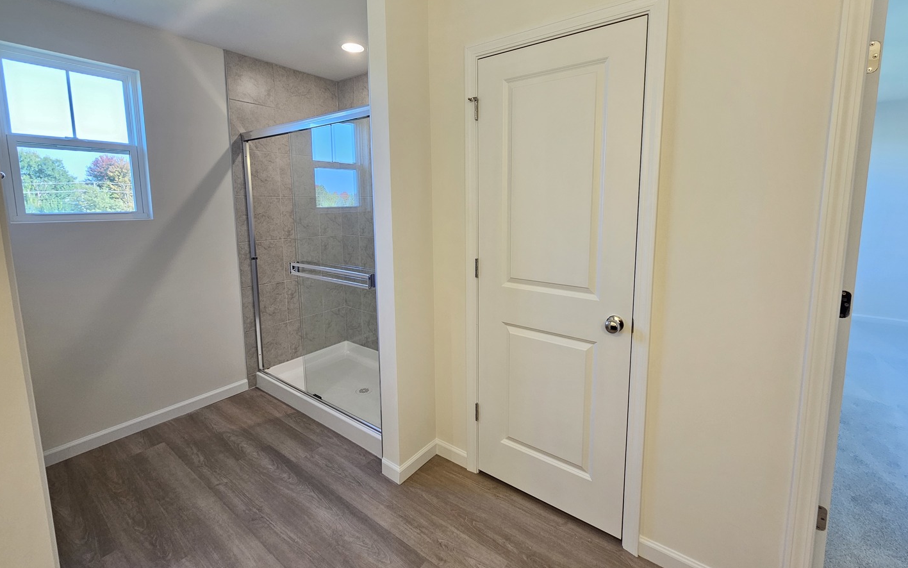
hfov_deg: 105.3
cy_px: 249
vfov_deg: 78.3
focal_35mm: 14
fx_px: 346
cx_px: 454
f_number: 2.2
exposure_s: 1/60
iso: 125
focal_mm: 2.2
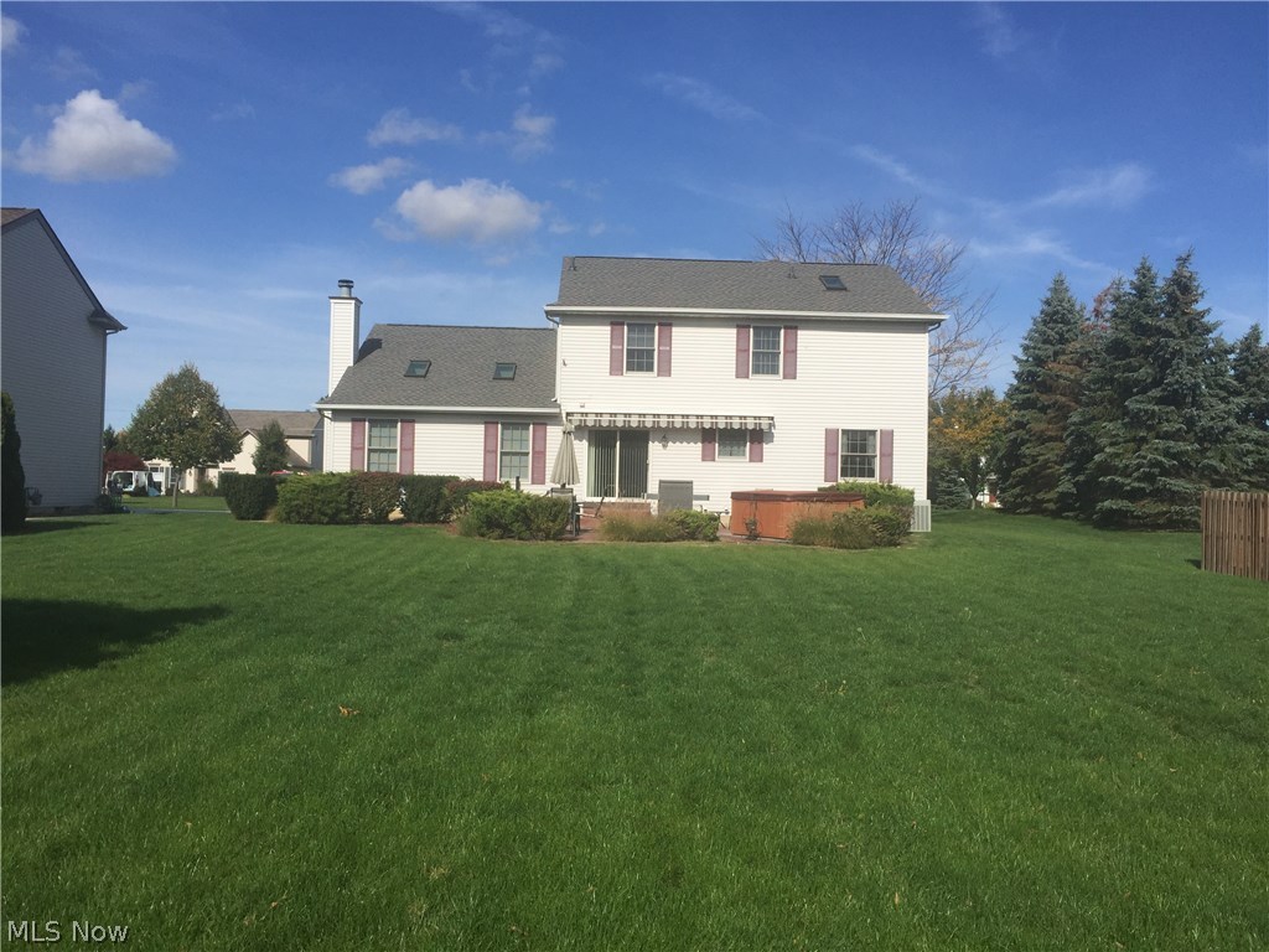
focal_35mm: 29
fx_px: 1063
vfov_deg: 48.2
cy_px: 476
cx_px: 634
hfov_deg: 61.7
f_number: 2.2
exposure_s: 1/3300
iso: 32
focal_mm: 4.15
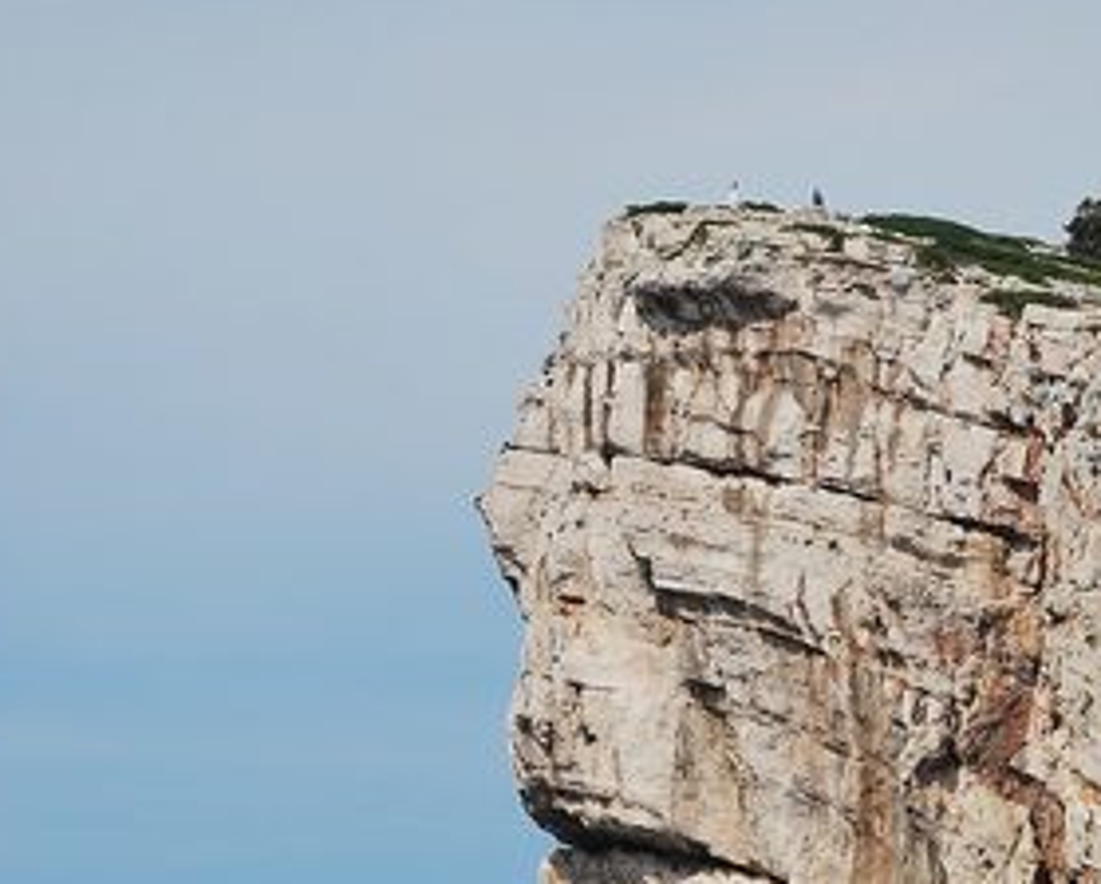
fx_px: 7897
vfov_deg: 6.4
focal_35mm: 242
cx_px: 736
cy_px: 789
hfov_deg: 8.0
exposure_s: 1/640
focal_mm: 80
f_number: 6.3
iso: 100
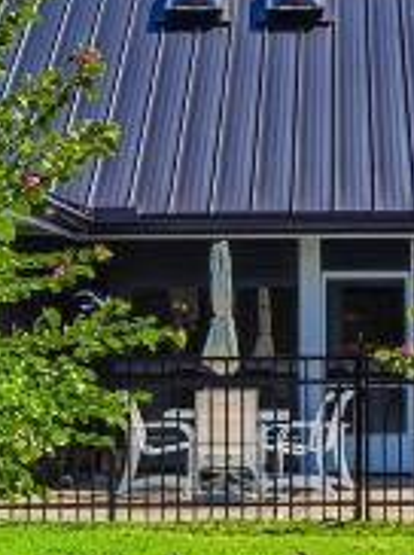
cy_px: 113
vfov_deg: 10.4
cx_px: 355
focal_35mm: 189
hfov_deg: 7.8
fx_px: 3021
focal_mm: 31
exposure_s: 1/8000
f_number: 7.1
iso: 400
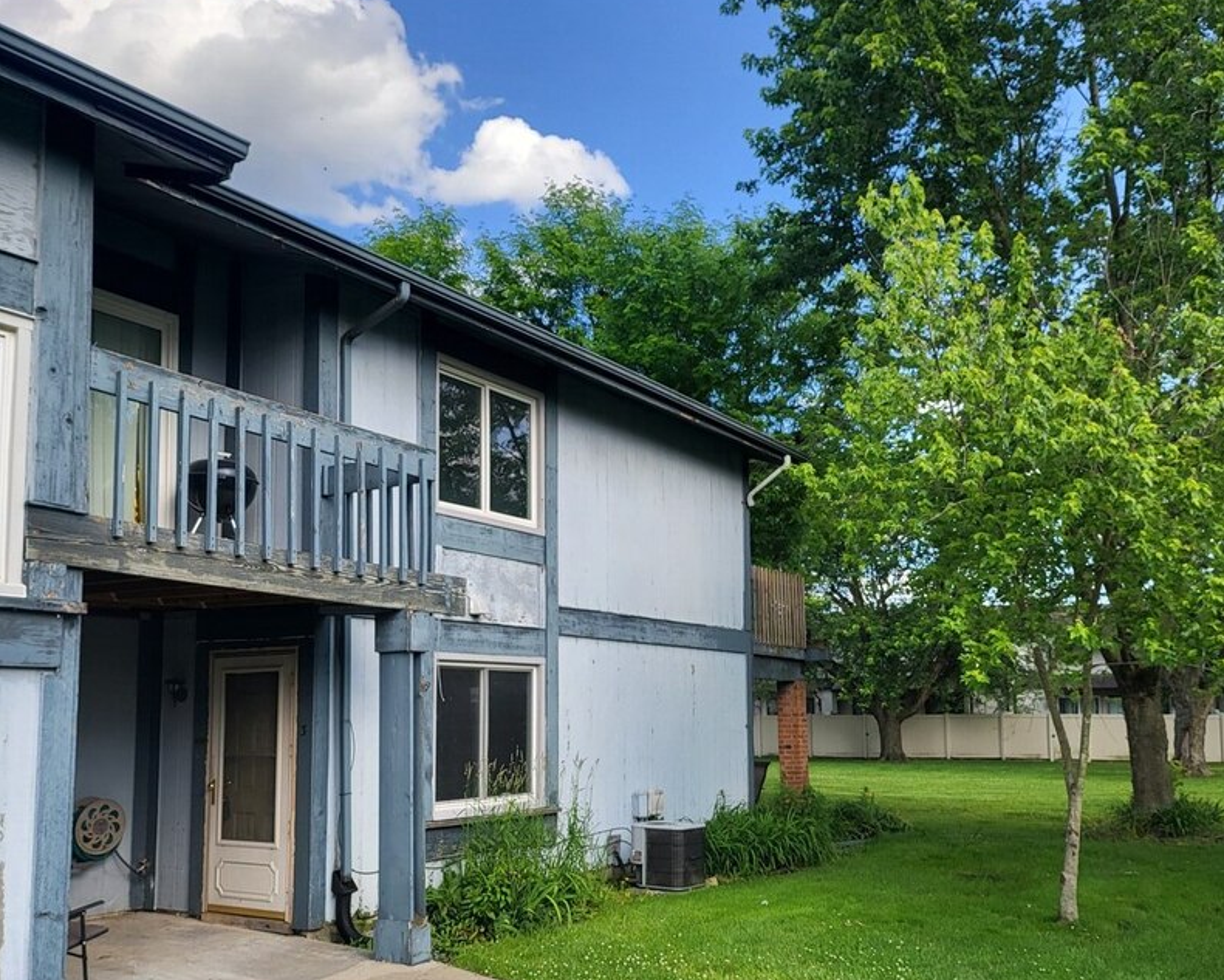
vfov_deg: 45.4
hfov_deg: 55.7
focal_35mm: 32
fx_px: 1159
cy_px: 616
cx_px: 600
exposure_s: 1/873
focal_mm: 5
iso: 40
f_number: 1.8
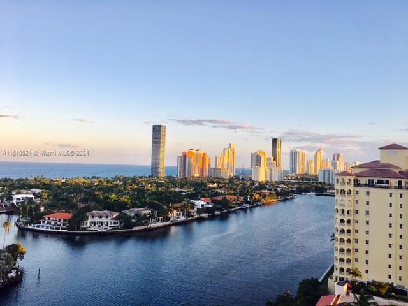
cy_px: 153
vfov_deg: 48.2
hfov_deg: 61.7
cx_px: 204
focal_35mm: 29
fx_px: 342
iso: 25
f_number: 2.2
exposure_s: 1/349
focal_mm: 4.15
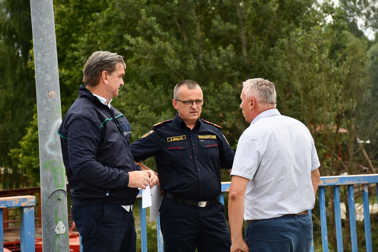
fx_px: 1260
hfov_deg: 17.1
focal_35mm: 120
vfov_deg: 11.4
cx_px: 189
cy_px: 126
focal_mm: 80
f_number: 5.6
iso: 250
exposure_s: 1/500
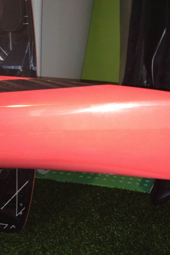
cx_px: 110
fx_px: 347
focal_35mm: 49
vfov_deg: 40.3
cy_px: 127
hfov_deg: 27.4
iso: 250
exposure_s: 1/16
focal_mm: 4.28
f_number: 2.4
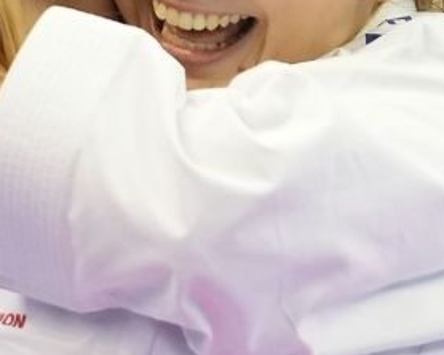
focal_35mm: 1825
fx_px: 23965
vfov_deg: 0.8
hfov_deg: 1.1
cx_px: 244
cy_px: 178
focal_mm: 200
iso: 1600
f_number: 2.8
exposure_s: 1/500
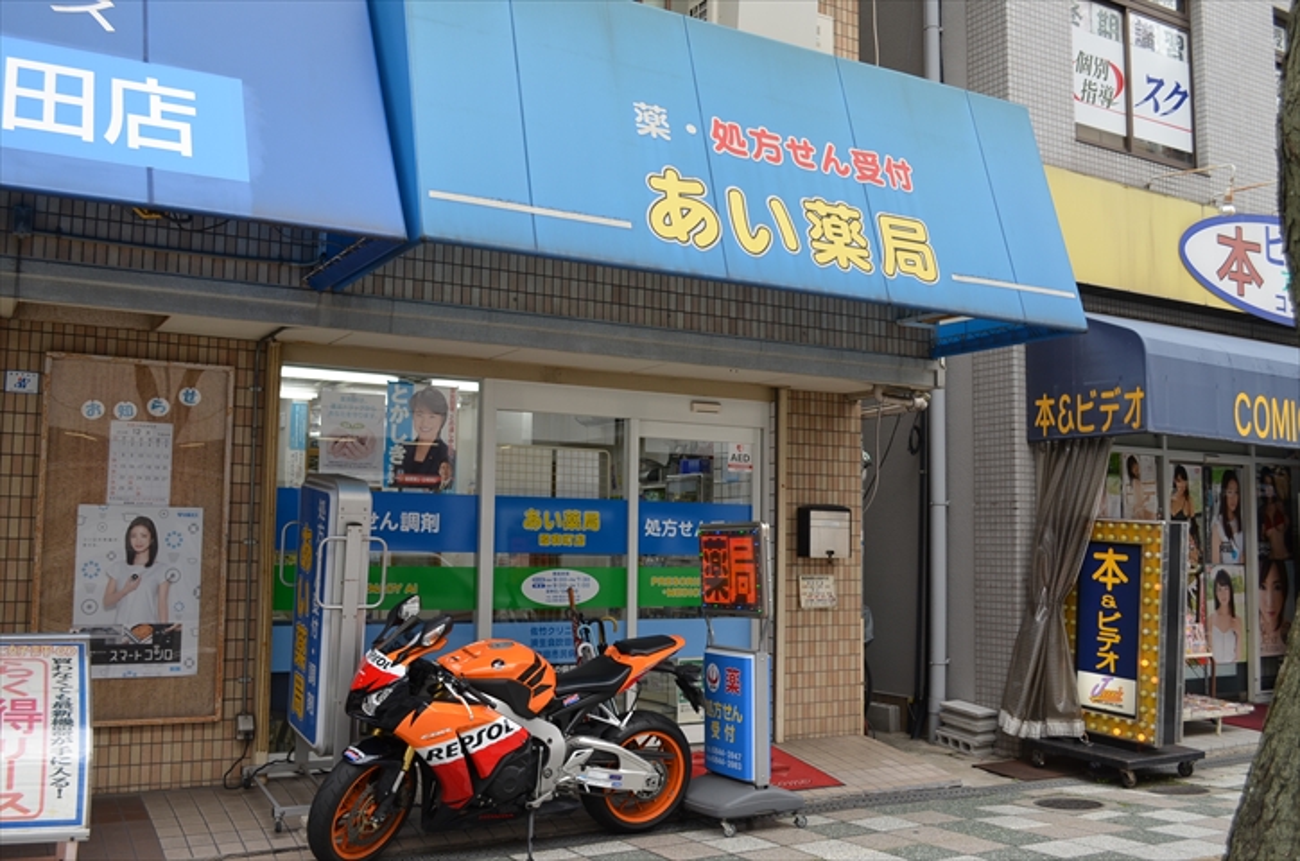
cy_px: 430
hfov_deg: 57.3
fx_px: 1189
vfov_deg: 39.8
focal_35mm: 33
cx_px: 650
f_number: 5.6
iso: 200
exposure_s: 1/125
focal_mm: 22
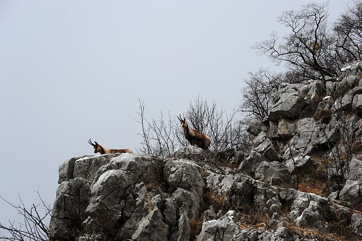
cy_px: 120
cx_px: 181
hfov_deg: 15.2
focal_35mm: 135
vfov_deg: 10.2
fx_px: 1357
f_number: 13
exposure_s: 1/640
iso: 200
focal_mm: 135
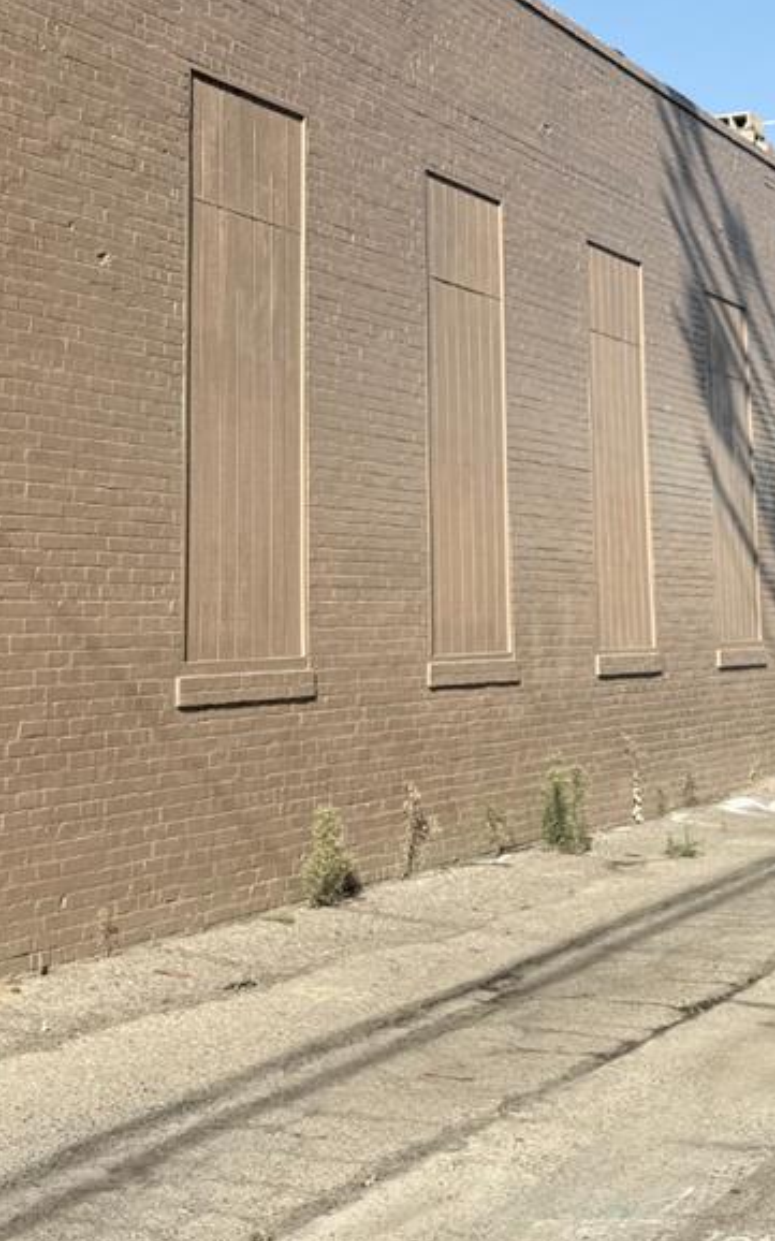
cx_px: 169
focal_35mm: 66
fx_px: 2232
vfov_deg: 29.9
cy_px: 149
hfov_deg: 19.5
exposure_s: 1/4673
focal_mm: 6.76
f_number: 1.78
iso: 80
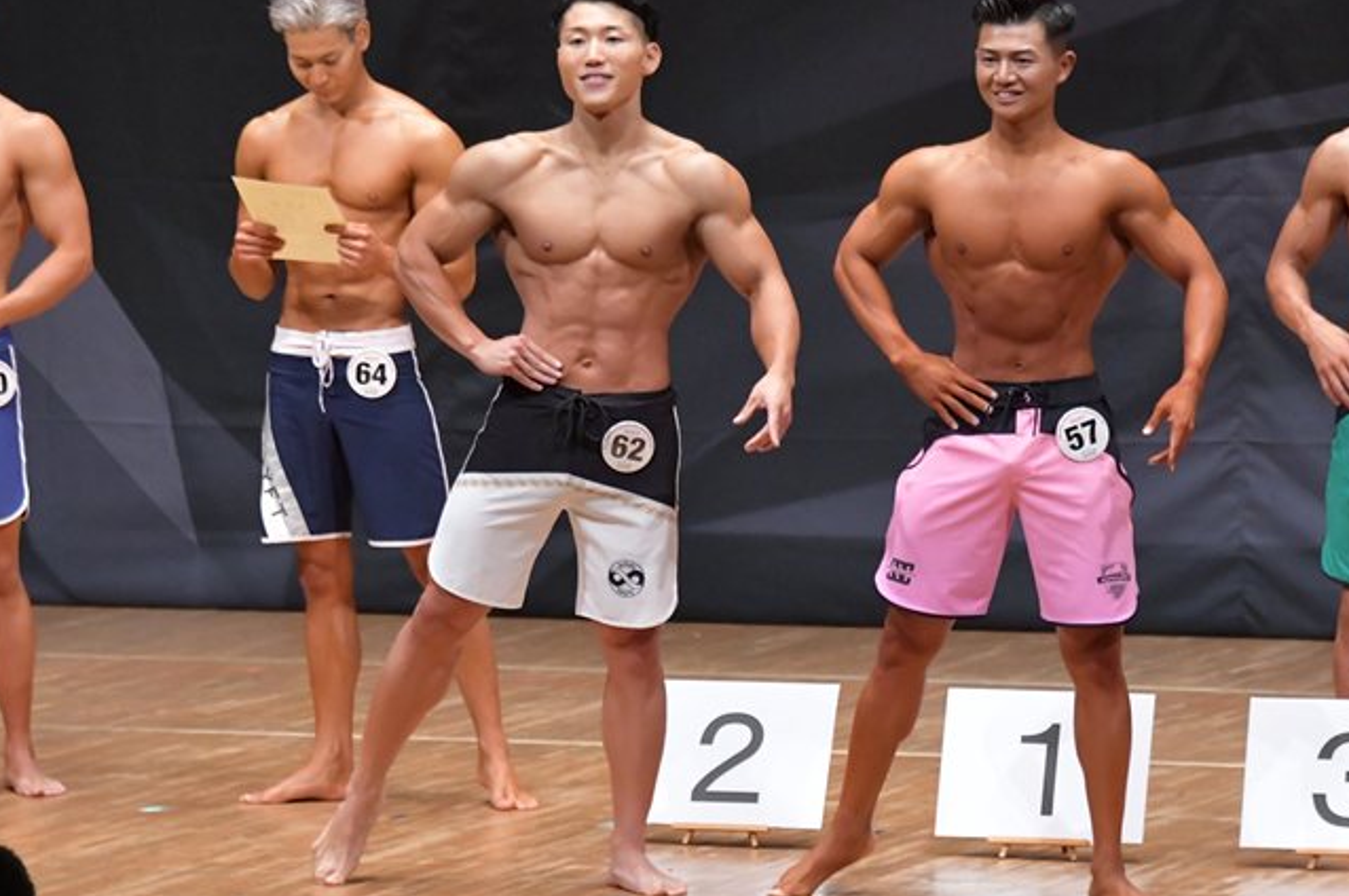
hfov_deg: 6.7
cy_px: 433
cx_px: 661
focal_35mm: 310
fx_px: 11604
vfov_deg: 4.4
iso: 8000
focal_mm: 170
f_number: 5.6
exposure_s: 1/400
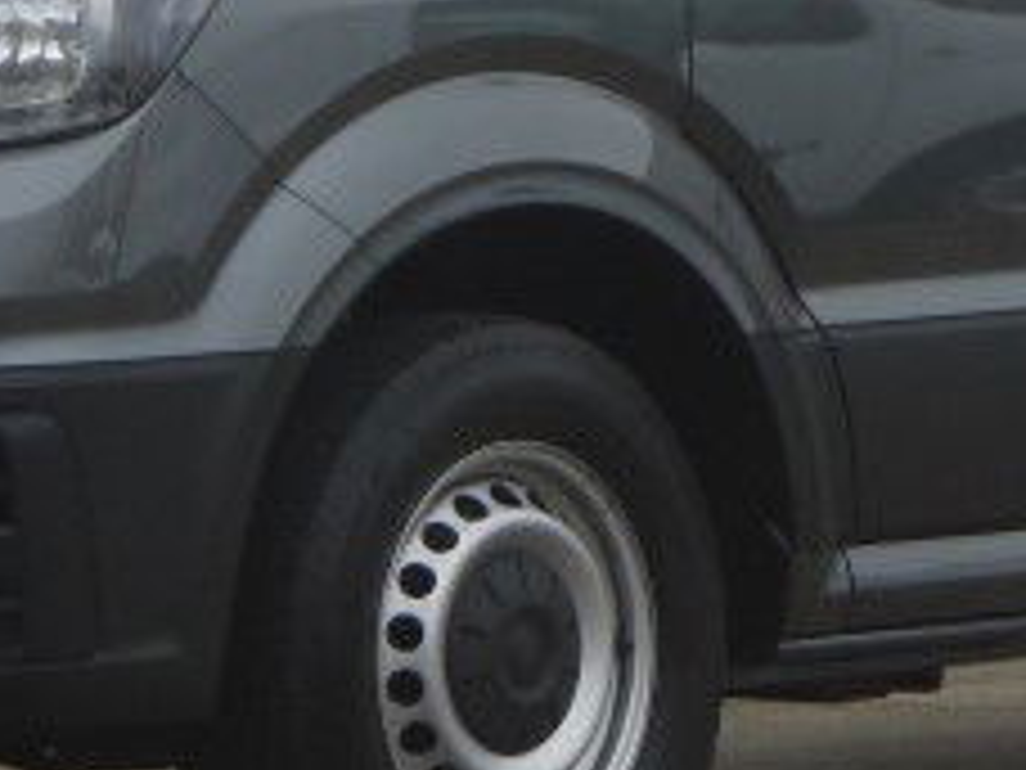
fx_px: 8773
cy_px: -329
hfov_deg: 6.7
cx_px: 922
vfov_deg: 5.0
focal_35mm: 296
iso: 200
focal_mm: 33
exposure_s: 1/60
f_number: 5.2
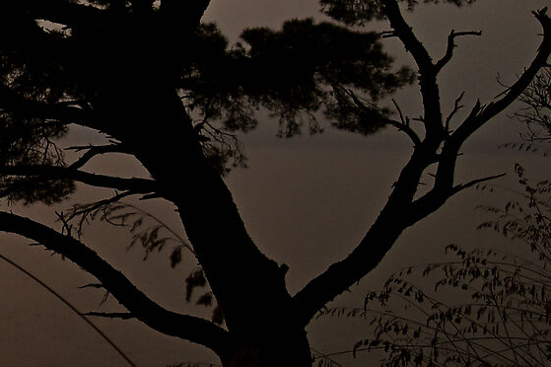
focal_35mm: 103
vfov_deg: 13.2
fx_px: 1575
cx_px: -553
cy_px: 110
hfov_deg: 15.7
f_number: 4
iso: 500
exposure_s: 1/6400
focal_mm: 24
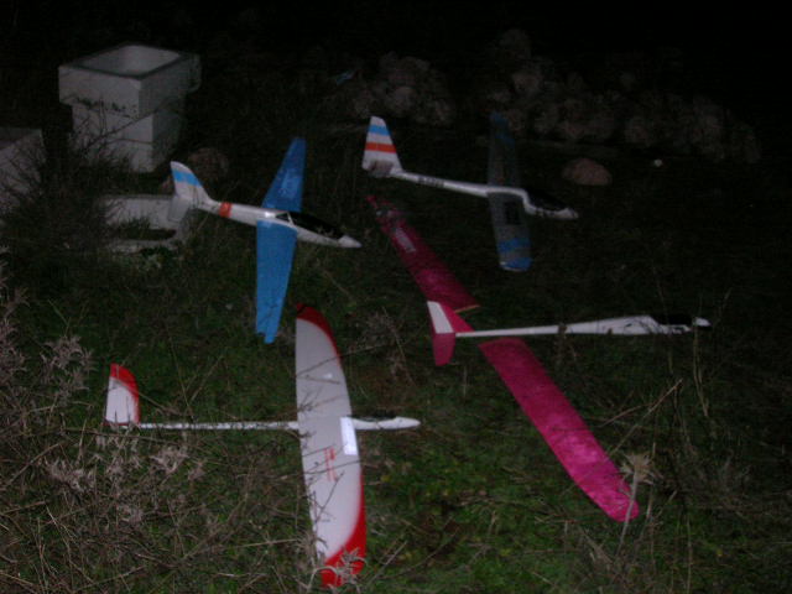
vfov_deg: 41.8
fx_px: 778
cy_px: 297
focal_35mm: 34
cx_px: 396
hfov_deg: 54.0
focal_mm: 5.7
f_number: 4.9
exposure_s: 1/60.1
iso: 200
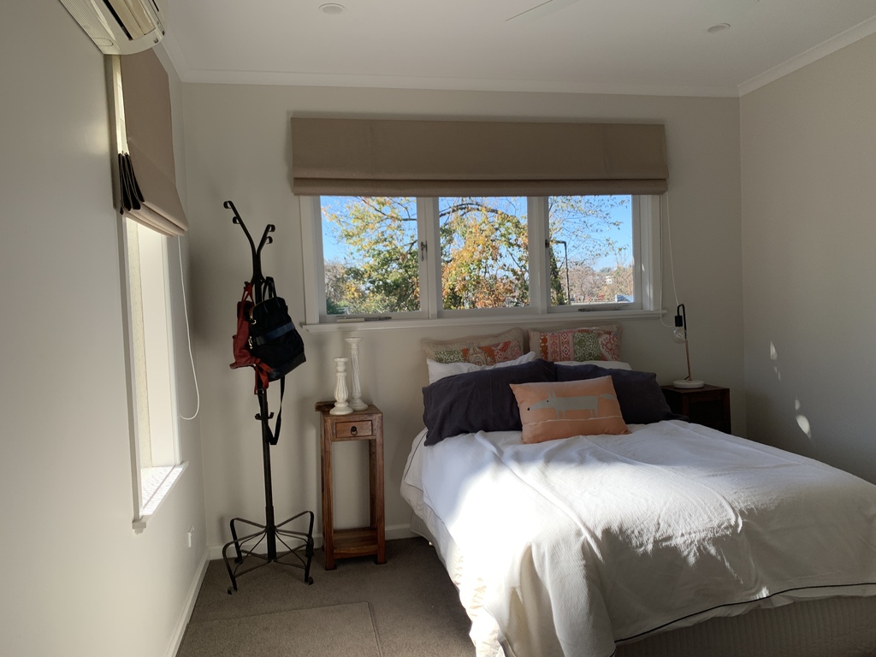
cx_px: 438
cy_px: 328
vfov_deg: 53.1
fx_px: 658
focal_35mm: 26
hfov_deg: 67.3
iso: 25
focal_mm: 4.25
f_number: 1.8
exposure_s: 1/400
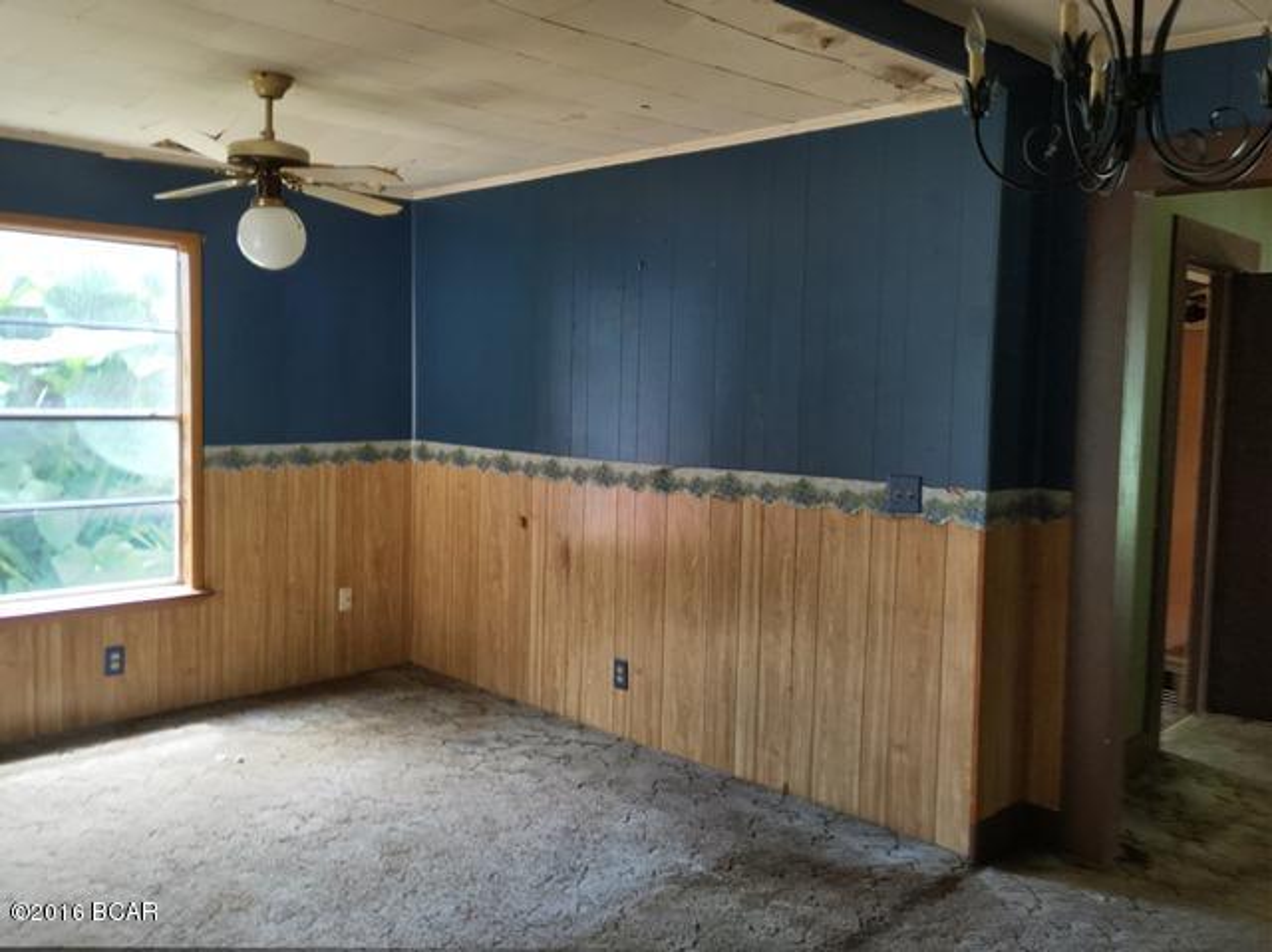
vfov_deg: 48.2
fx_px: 1065
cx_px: 636
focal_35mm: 29
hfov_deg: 61.7
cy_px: 476
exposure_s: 1/40
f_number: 2.2
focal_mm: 4.15
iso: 25
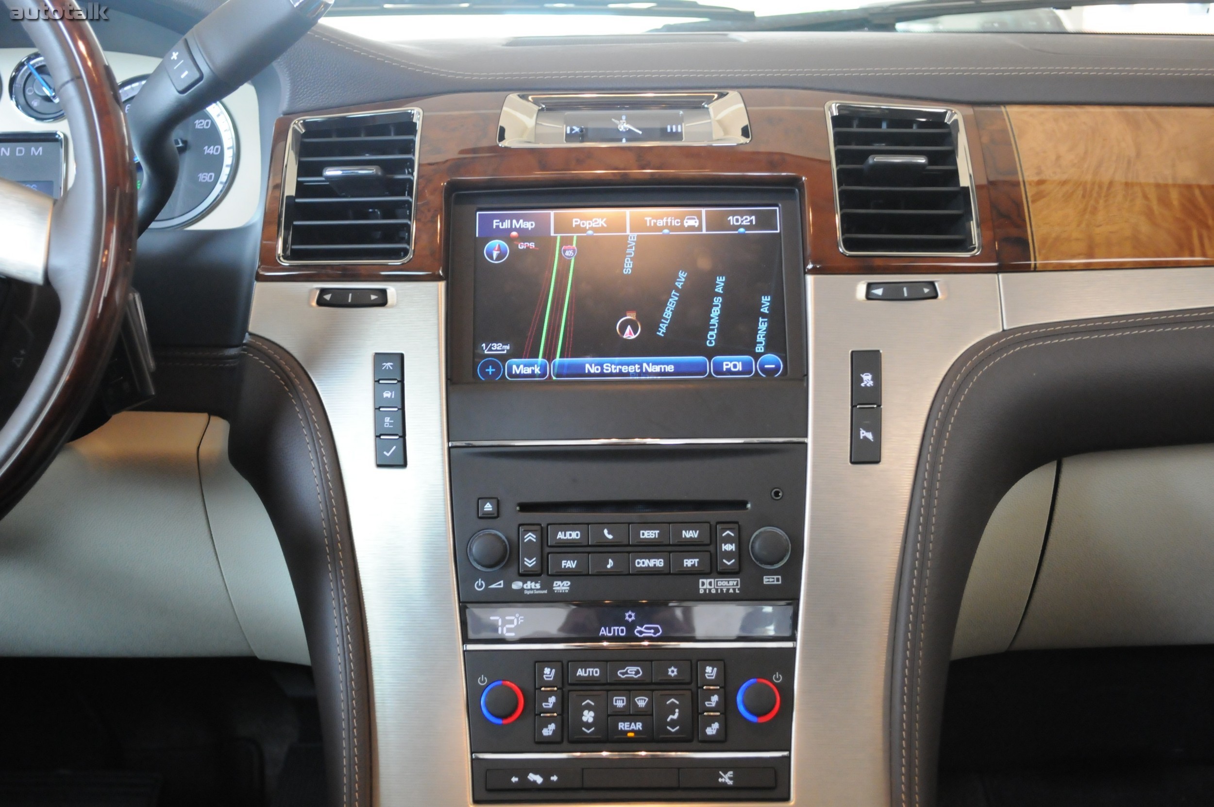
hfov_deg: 38.9
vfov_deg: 26.4
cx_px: 607
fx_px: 1718
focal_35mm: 51
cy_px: 404
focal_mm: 34
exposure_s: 1/40
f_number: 5
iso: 2000
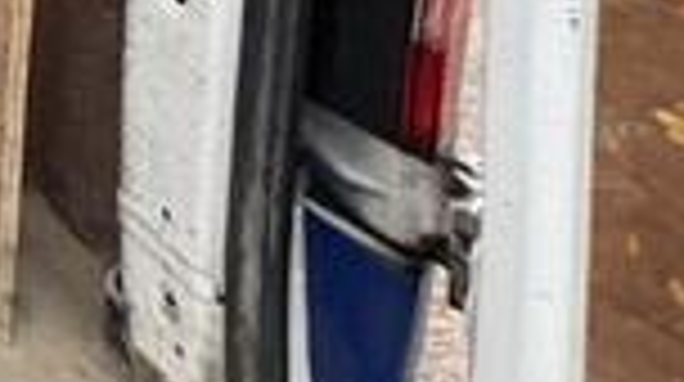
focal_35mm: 90
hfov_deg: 16.7
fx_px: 1630
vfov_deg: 11.4
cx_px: -747
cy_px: -485
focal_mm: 2.22
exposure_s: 1/66
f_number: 2.2
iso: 250
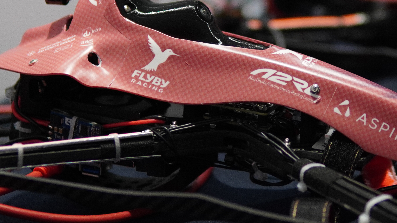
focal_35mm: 104
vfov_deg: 11.6
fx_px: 1095
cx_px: 291
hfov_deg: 20.4
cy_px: 45
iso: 800
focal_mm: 30
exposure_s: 1/125
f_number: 1.4
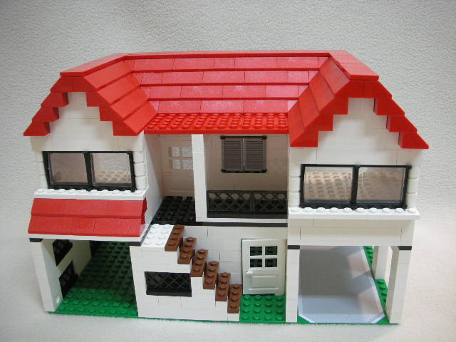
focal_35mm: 35
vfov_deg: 40.7
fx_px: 461
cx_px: 228
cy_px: 171
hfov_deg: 52.6
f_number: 2.8
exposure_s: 1/17.7
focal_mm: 5.8
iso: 200
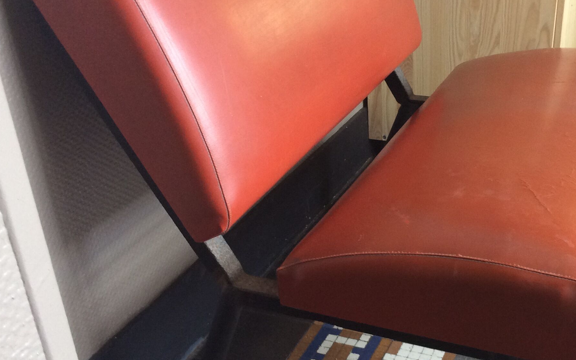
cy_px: 237
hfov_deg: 40.6
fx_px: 769
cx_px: 376
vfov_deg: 26.2
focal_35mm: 49
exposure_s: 1/25
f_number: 2.4
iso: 80
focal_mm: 3.3
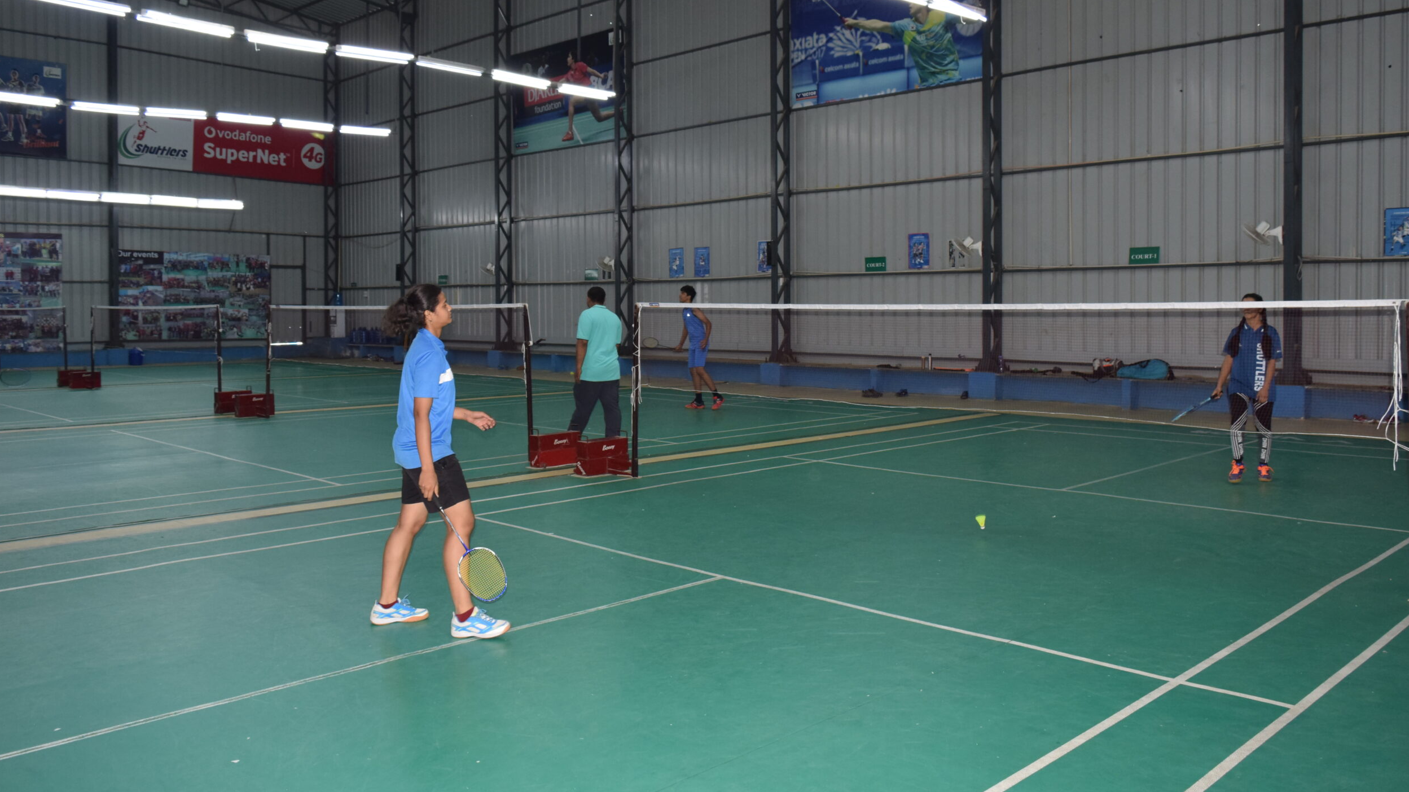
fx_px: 1083
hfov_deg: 66.1
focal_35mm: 29
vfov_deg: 40.0
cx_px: 697
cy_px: 330
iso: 800
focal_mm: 18
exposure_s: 1/100
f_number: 5
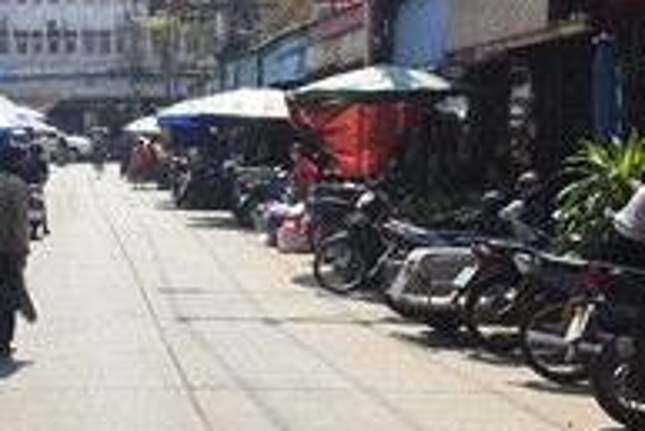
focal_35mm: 76
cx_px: 74
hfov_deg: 25.8
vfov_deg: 17.9
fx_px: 1363
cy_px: 159
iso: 250
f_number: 6.3
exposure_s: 1/640
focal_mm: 14
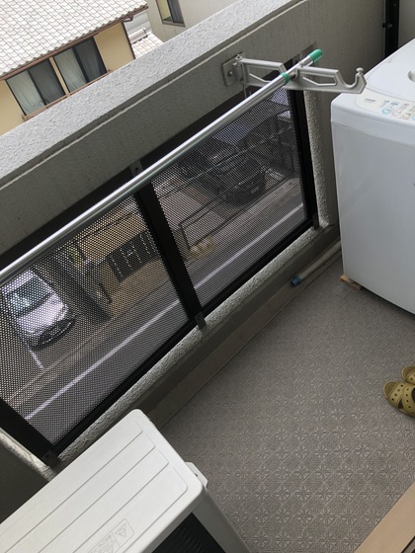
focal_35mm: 28
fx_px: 448
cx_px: 208
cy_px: 276
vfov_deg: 63.4
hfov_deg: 49.7
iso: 20
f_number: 1.8
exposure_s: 1/223
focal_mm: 4
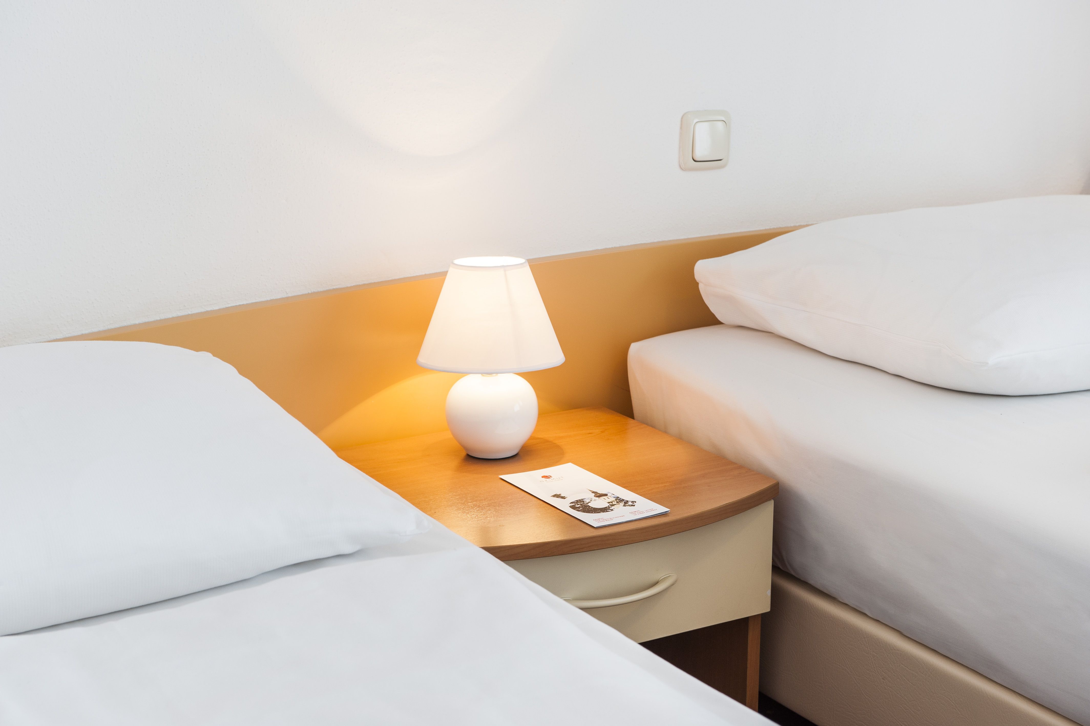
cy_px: 363
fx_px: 2118
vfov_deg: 19.4
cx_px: 545
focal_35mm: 70
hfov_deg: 28.9
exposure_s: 1/10
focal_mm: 70
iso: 200
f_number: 8
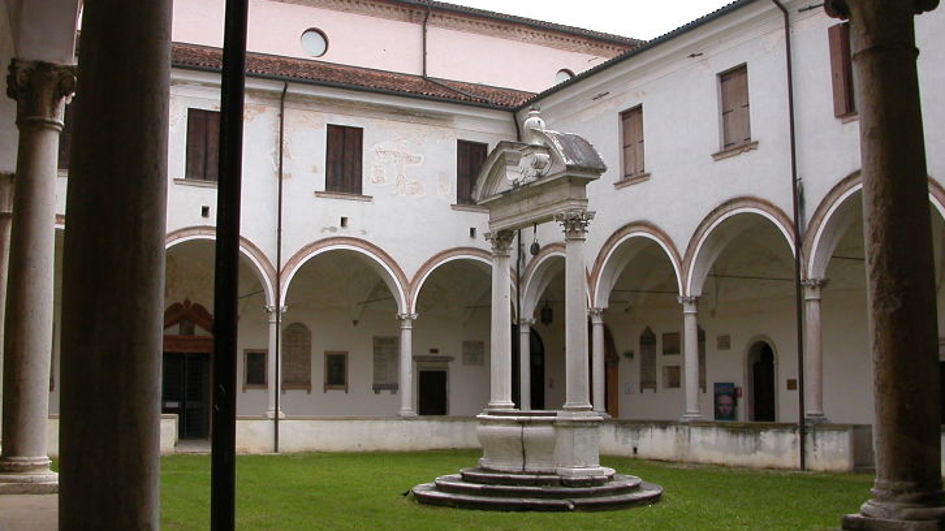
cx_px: 470
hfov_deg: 49.4
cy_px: 285
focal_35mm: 41
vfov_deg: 29.0
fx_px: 1027
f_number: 4.5
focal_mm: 5.6
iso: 100
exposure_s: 1/341
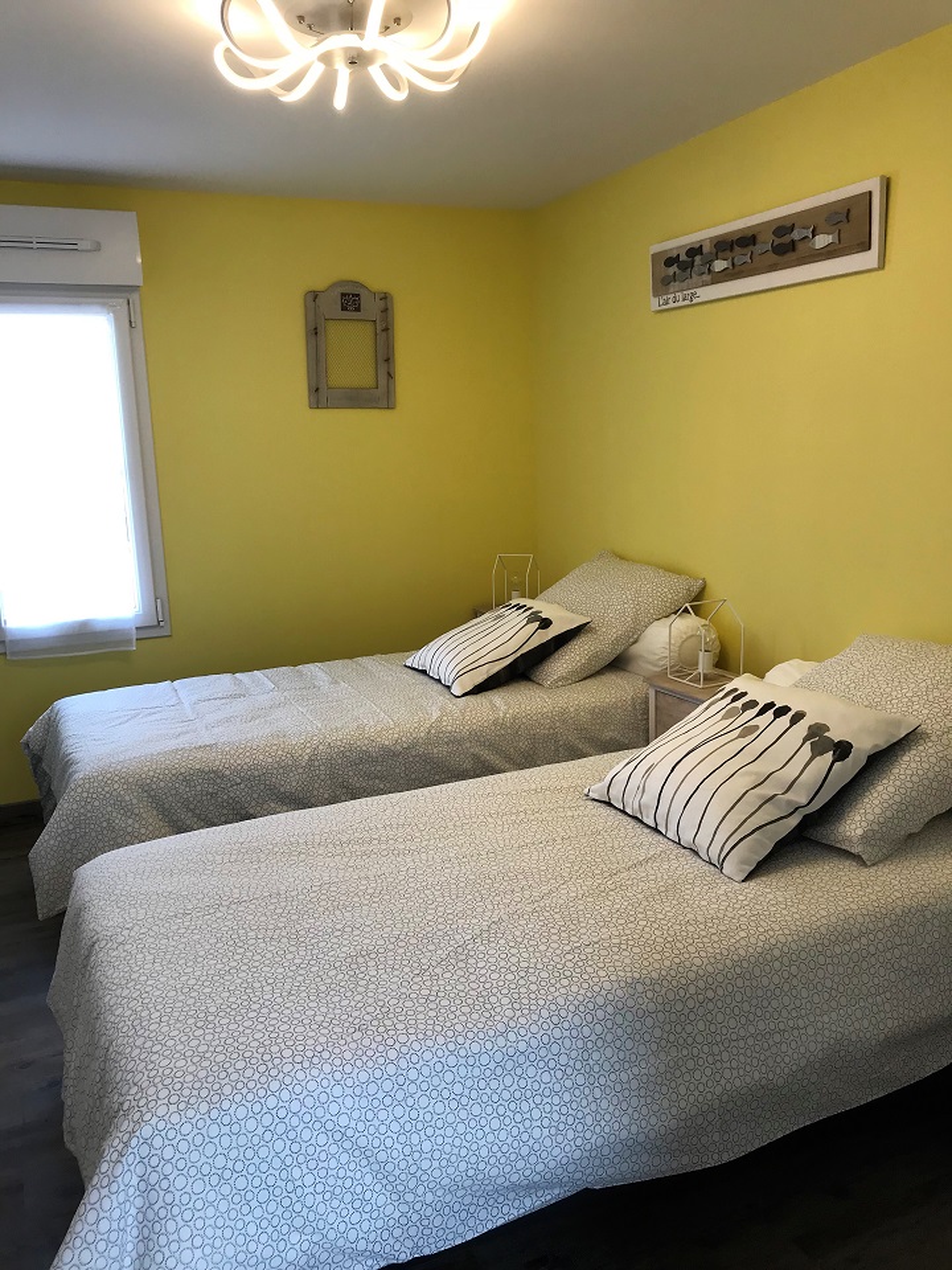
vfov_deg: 63.4
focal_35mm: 28
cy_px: 635
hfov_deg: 49.7
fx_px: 1027
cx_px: 476
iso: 40
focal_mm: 3.99
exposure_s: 1/100
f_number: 1.8
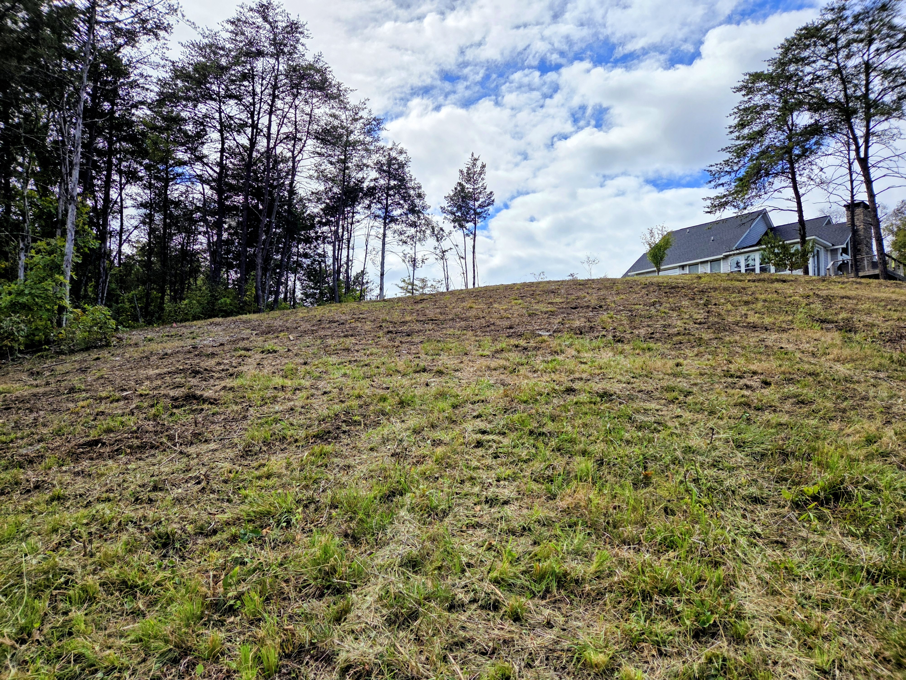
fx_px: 602
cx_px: 453
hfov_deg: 73.9
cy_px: 340
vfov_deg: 58.9
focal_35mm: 23
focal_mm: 5.4
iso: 64
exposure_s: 1/7891
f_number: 1.8
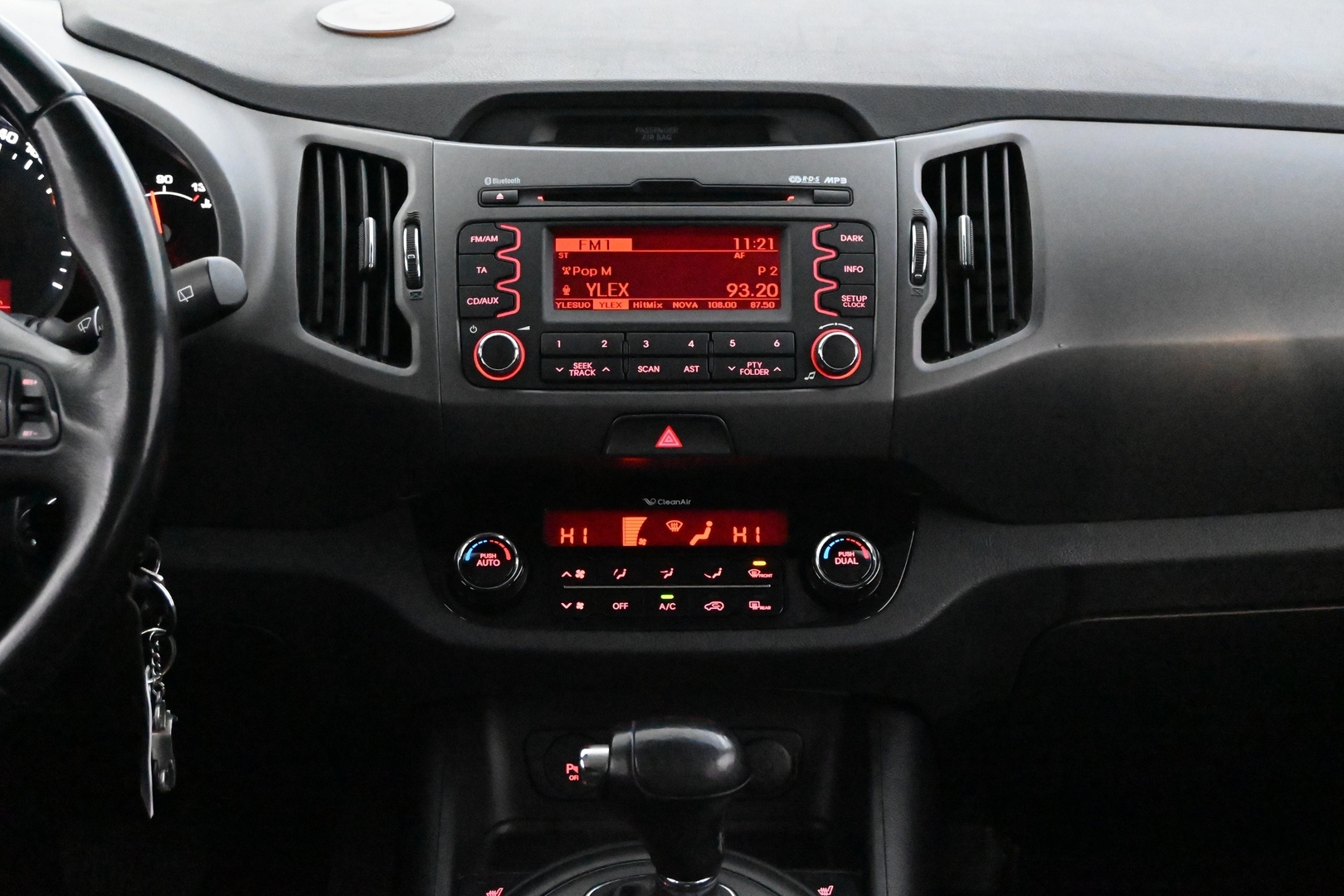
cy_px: 448
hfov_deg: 36.9
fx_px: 2016
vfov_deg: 25.1
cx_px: 672
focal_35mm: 54
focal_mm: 36
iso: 22800
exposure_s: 1/60
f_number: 5.3
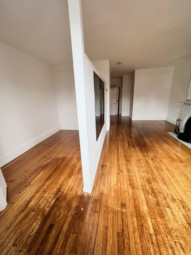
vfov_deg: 106.2
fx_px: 96
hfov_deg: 89.9
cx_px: 96
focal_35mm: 13
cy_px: 128
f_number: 1.8
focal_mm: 1.57
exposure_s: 1/121
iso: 64
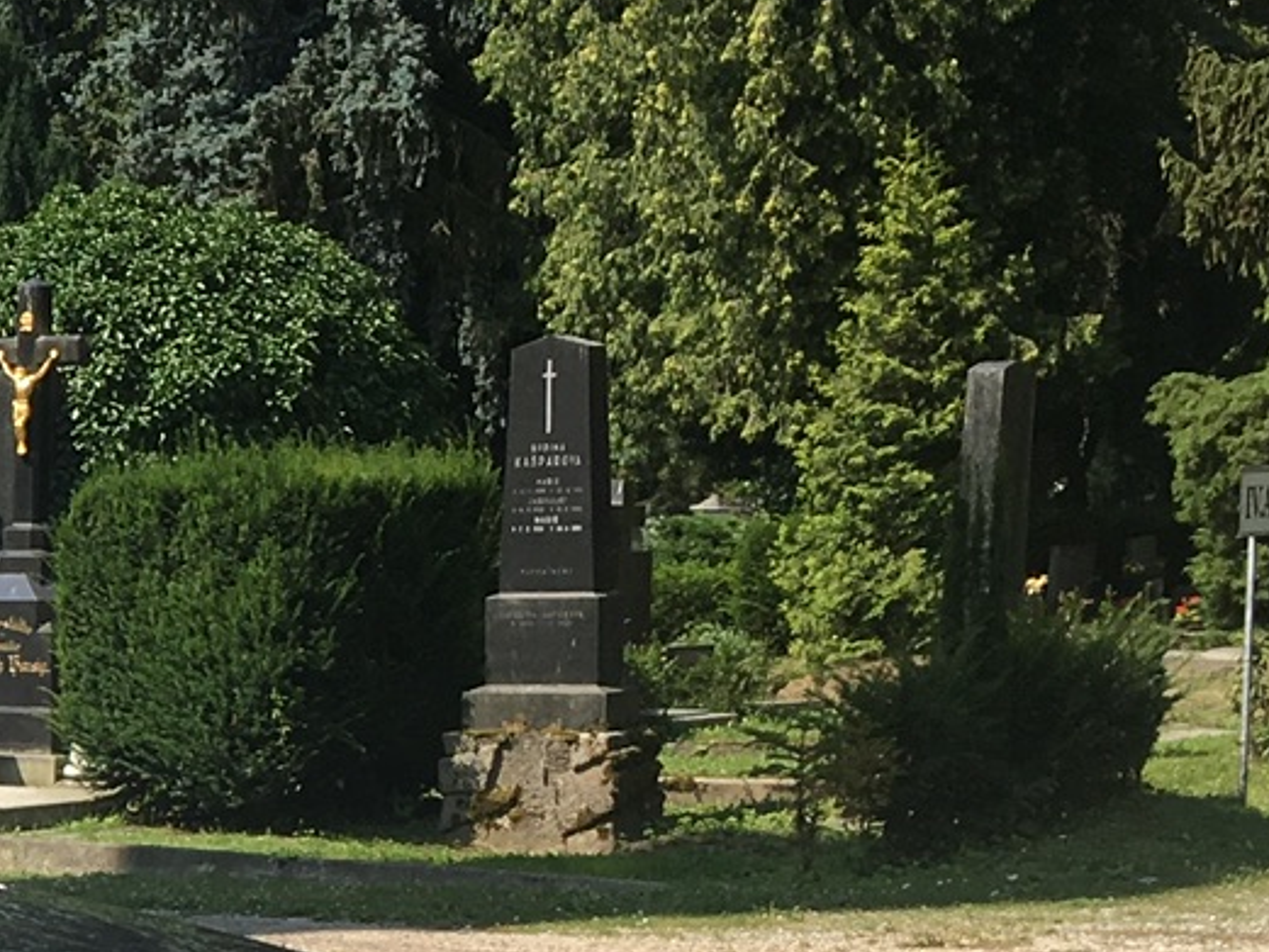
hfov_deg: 15.4
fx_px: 4180
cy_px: 1013
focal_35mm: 114
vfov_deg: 12.8
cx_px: -823
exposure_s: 1/1012
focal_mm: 4.15
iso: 25
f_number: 2.2
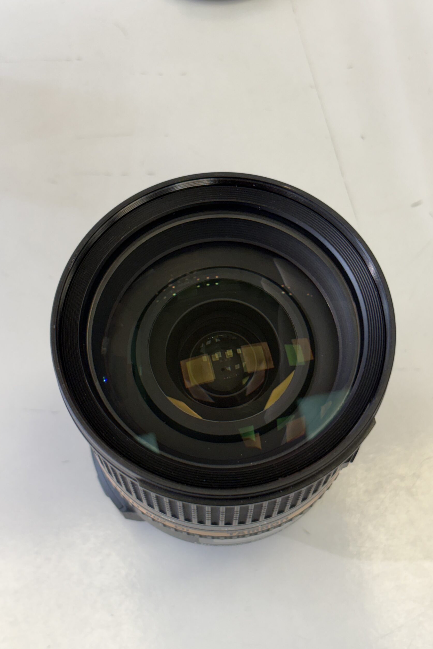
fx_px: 992
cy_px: 328
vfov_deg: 36.2
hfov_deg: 24.6
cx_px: 236
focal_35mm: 55
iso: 40
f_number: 1.6
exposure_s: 1/100
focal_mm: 5.96
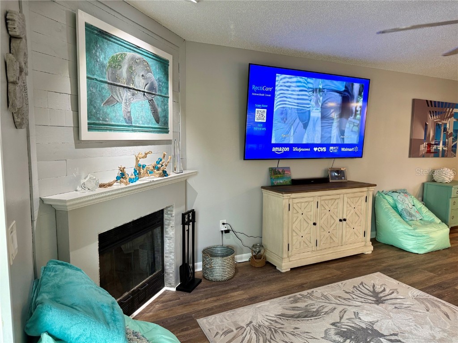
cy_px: 172
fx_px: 318
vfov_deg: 56.8
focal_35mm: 24
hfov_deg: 71.6
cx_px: 229
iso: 200
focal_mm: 6.76
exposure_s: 1/60
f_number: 1.78
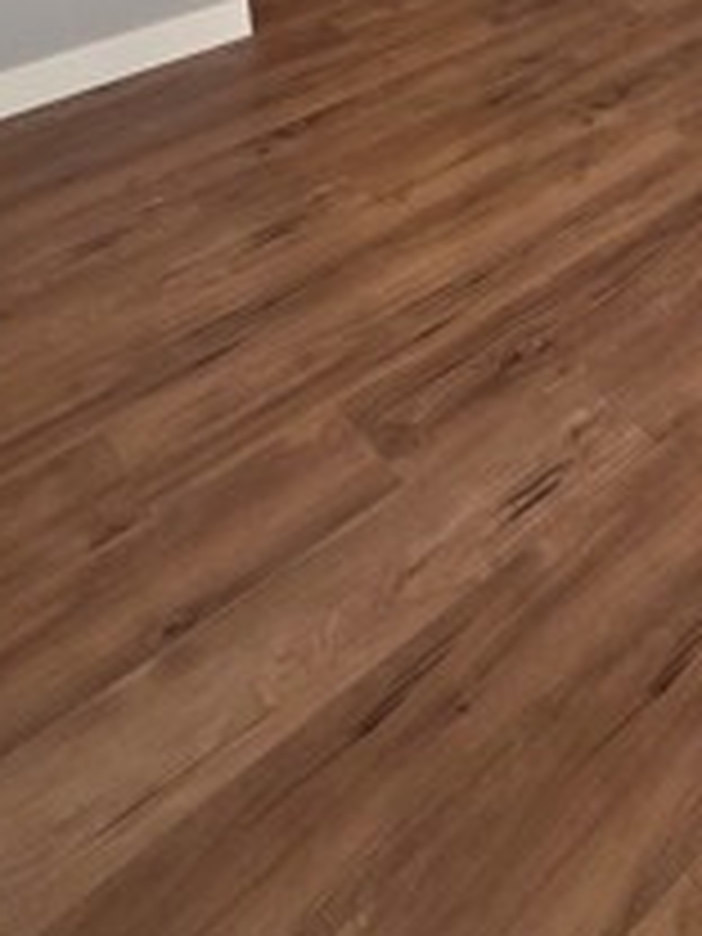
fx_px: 1082
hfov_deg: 31.1
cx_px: 810
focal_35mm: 40
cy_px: -261
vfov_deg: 34.3
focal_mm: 2.2
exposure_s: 1/120
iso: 125
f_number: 1.9
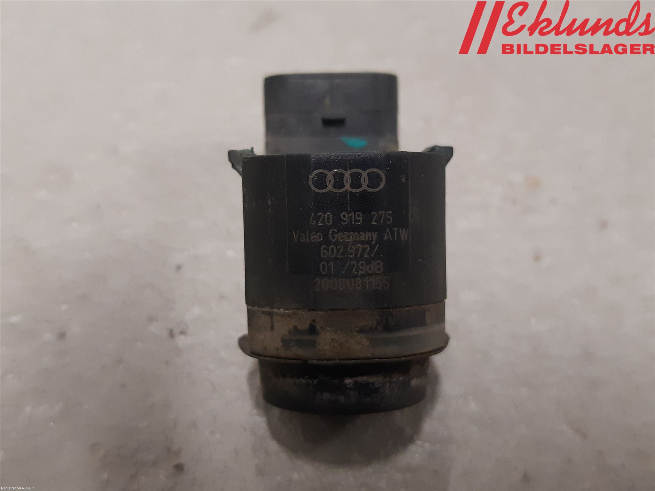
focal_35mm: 26
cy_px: 246
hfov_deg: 67.3
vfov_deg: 53.1
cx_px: 328
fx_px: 492
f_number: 1.7
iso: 250
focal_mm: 3.93
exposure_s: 1/50
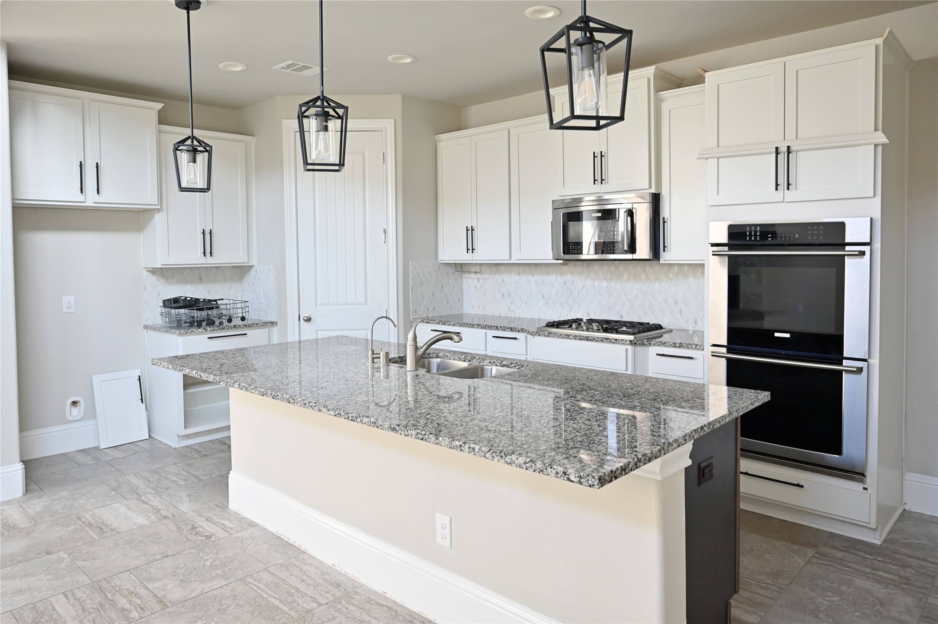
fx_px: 625
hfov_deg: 73.8
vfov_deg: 53.1
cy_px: 312
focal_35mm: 24
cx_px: 469
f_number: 7.1
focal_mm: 24
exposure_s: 1/40
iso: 1000
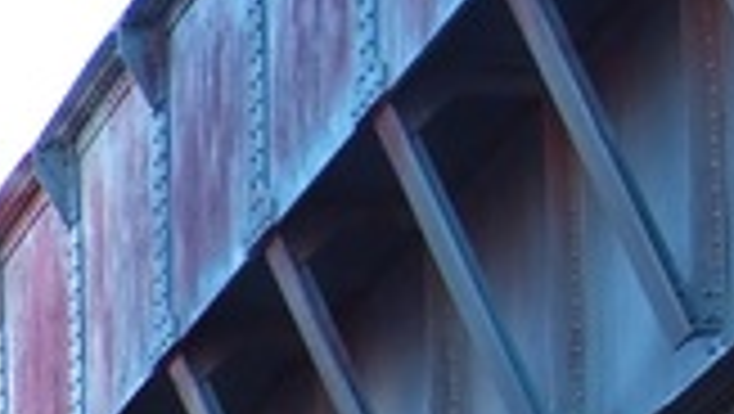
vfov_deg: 3.8
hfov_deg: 6.3
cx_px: -1522
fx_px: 6077
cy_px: 1017
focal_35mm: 312
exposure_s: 1/80
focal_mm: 38
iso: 100
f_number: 4.5
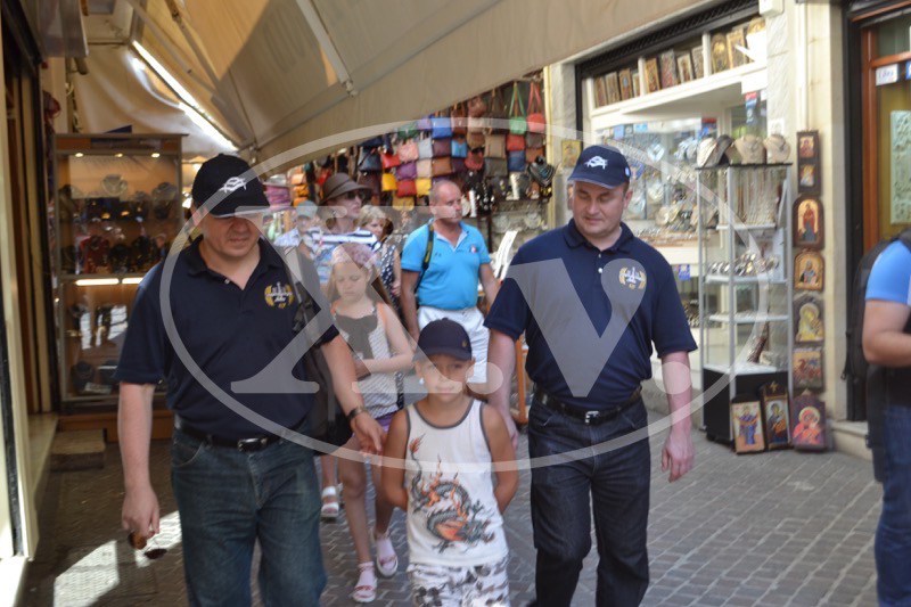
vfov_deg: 30.8
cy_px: 304
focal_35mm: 44
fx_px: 1100
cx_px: 456
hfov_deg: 45.0
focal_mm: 29
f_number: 5.6
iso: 220
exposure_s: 1/60
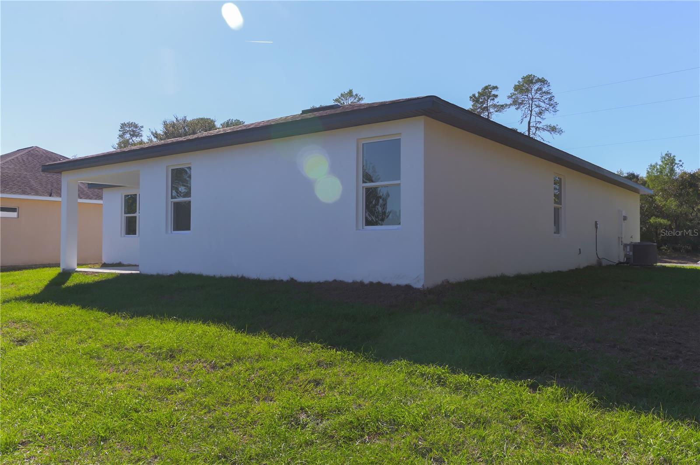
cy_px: 232
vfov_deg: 42.2
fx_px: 602
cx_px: 350
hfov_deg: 60.3
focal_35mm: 31
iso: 100
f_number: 13
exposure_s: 1/80
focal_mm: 31
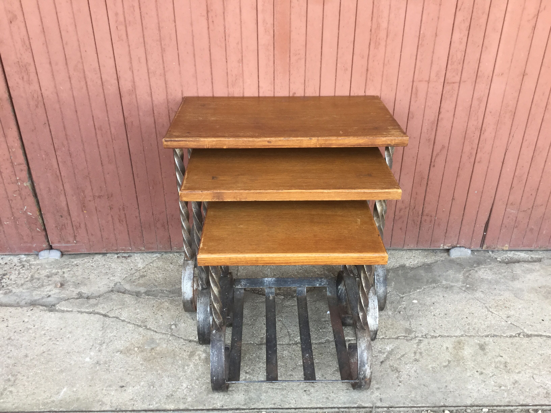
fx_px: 493
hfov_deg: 58.4
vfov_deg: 45.4
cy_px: 206
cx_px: 276
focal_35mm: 31
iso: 25
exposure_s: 1/33
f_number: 2.4
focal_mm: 3.3
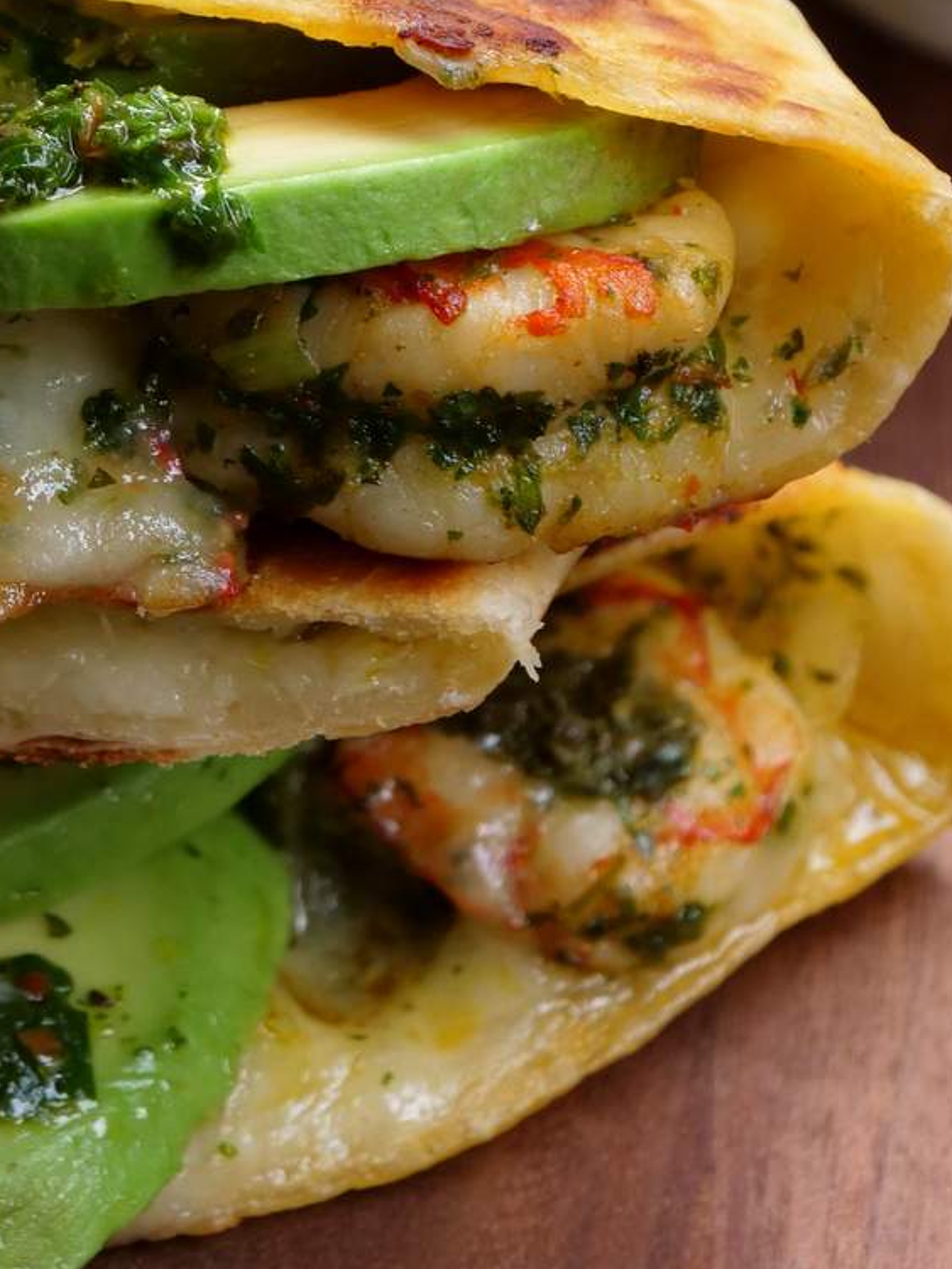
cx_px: -27
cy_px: 173
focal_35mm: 256
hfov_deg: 5.8
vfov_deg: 7.7
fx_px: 9382
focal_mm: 60
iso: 500
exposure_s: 1/125
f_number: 5.6
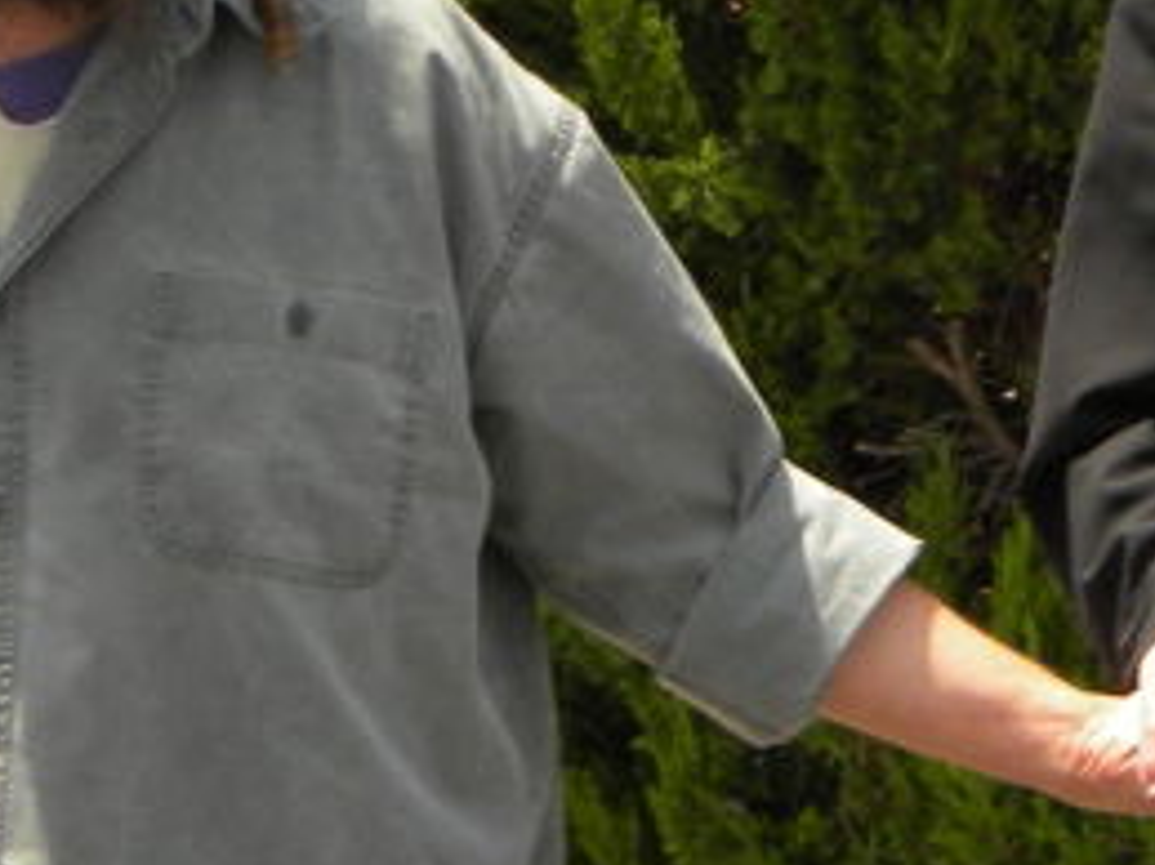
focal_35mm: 162
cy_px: 236
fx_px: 5403
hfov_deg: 11.7
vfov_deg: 9.1
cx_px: 1761
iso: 85
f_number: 3.8
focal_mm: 7.3
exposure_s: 1/500
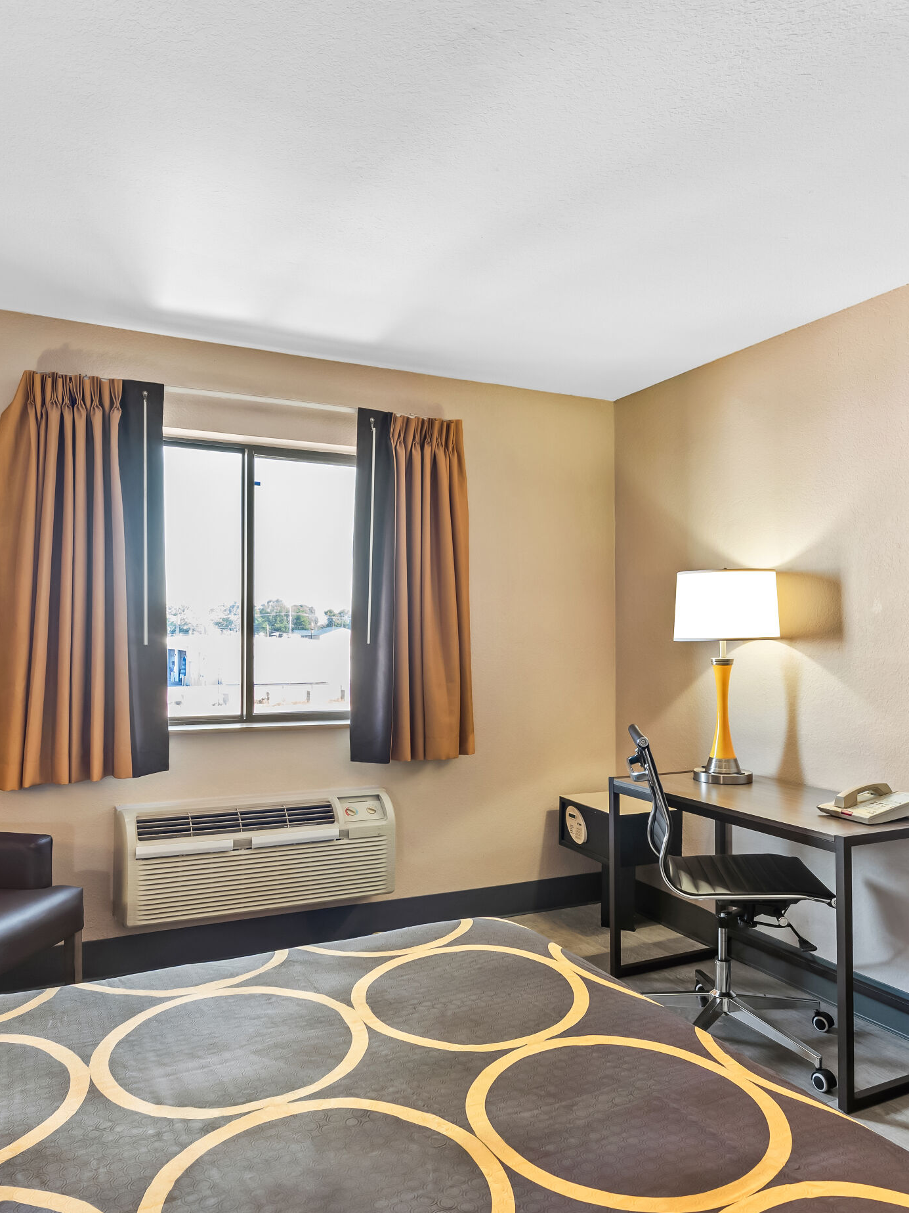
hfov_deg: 54.9
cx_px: 457
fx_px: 875
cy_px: 628
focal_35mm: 25
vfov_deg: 69.4
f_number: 8
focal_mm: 16
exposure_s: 1.6
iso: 100
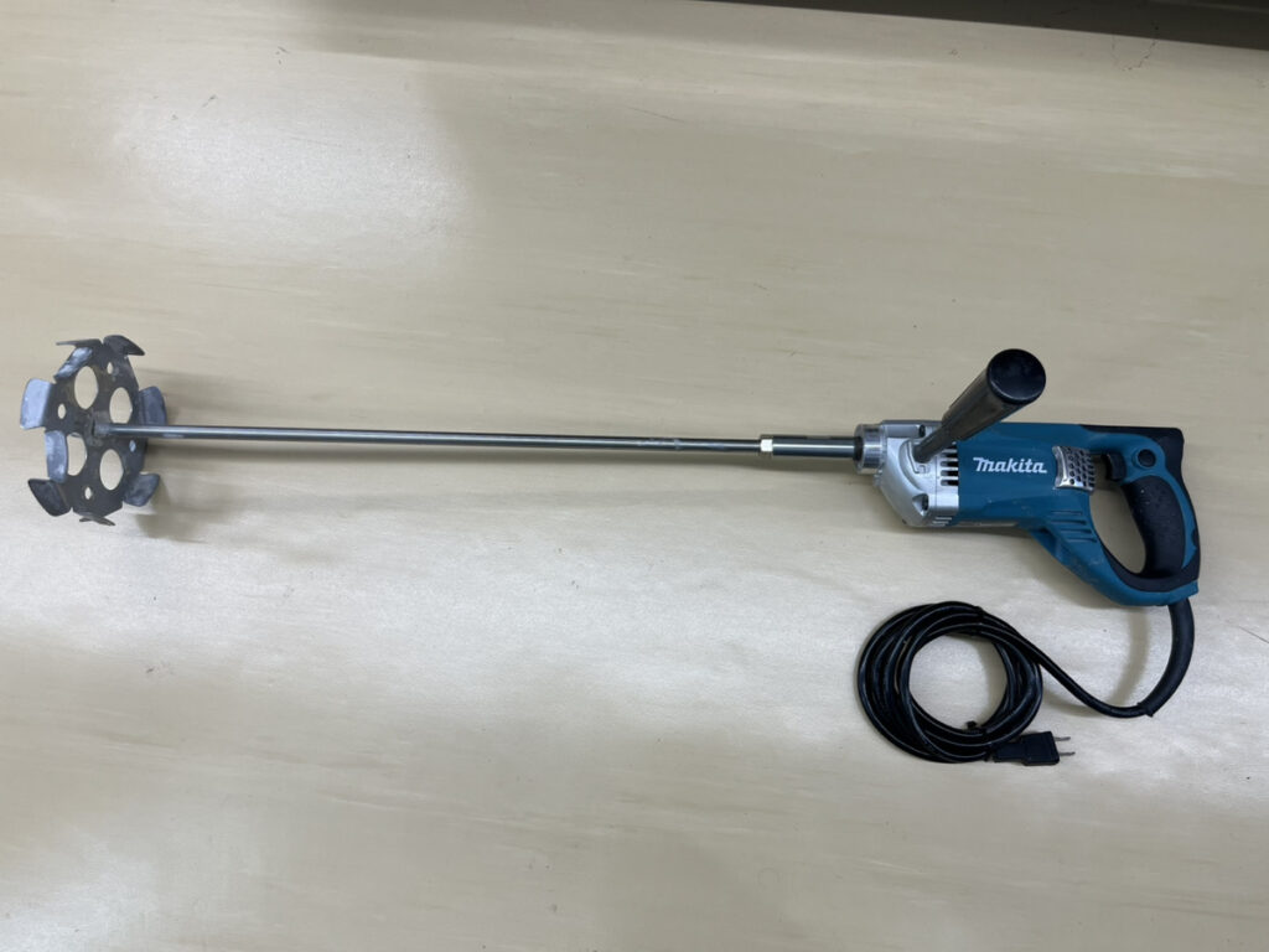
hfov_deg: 67.3
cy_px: 476
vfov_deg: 53.1
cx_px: 634
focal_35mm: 26
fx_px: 953
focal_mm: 5.1
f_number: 1.6
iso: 32
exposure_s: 1/100
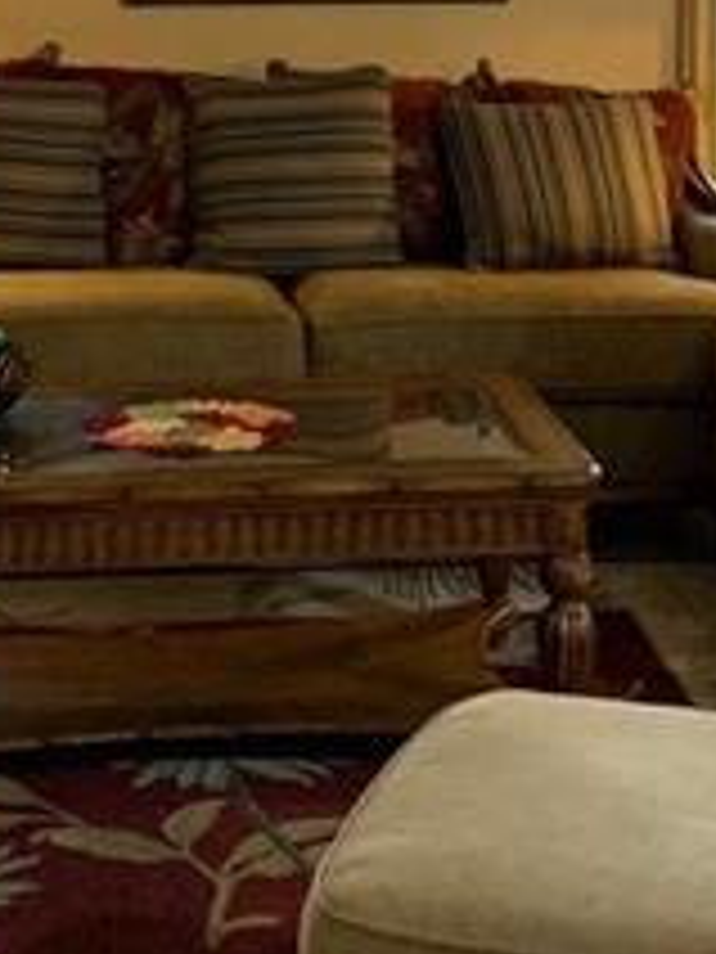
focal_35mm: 94
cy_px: -126
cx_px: 369
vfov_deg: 19.8
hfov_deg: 15.7
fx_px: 2592
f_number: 1.8
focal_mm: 4.25
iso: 250
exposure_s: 1/40
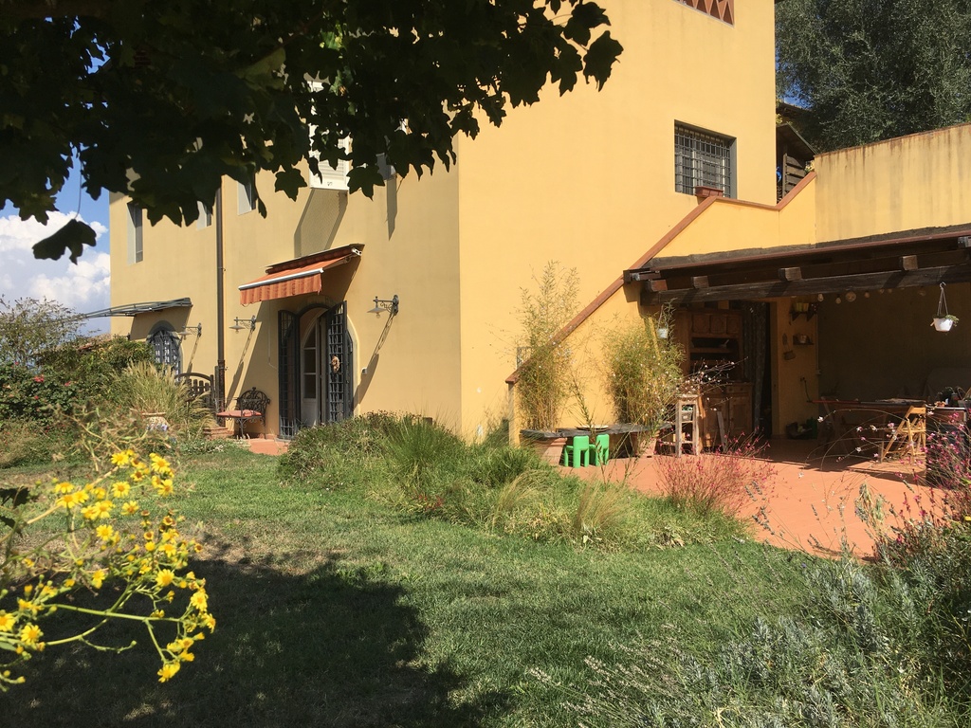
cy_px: 364
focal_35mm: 29
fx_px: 813
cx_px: 486
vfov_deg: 48.2
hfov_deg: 61.7
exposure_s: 1/2404
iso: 25
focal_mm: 4.15
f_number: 2.2
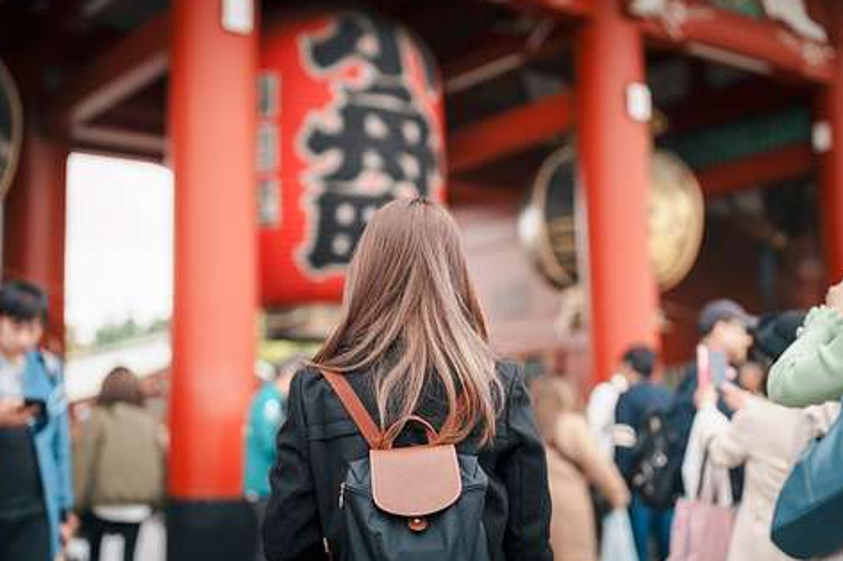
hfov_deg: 37.5
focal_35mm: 53
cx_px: 400
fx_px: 1240
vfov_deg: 25.5
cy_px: 278
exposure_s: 1/320
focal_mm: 50
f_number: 1.6
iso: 100
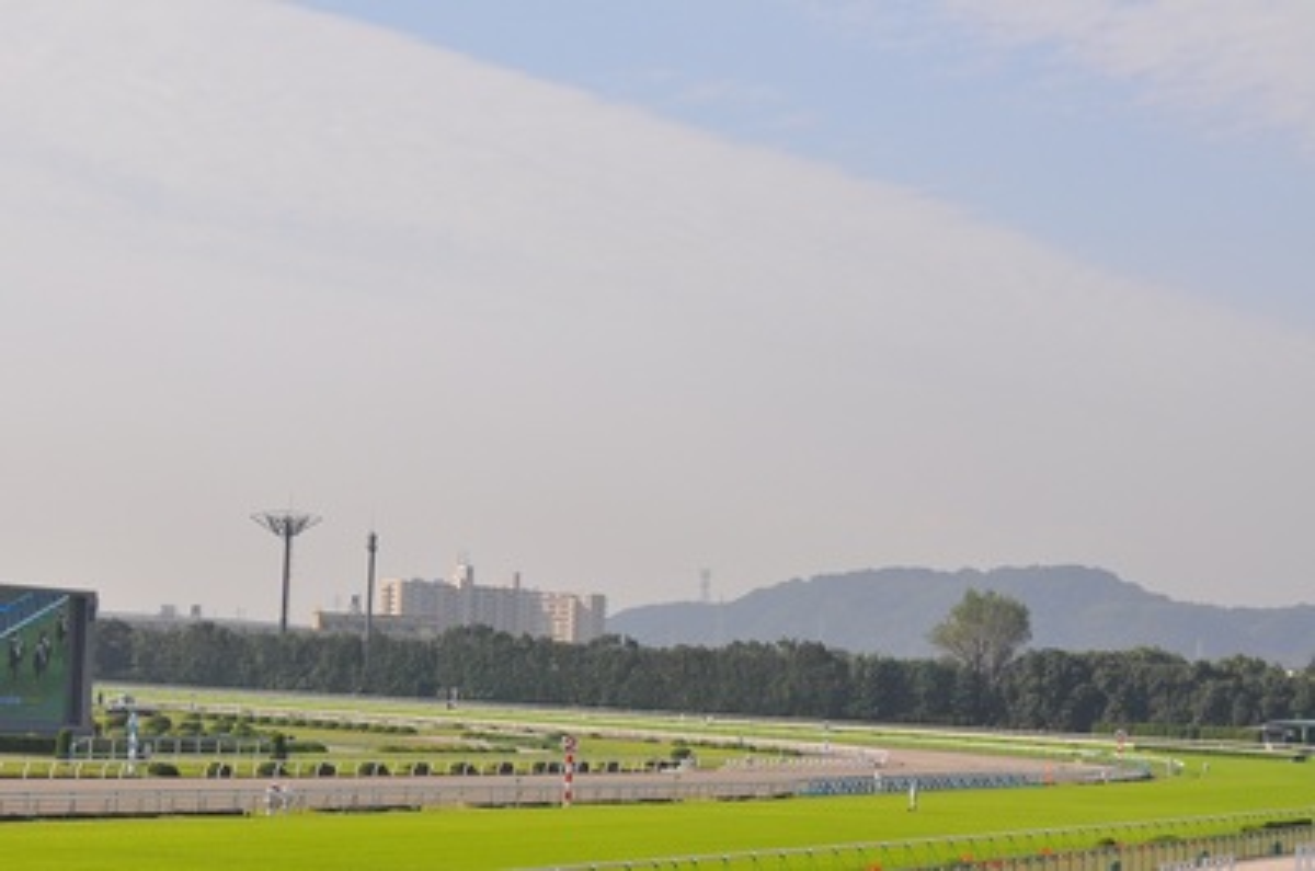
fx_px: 3828
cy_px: 436
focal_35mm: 105
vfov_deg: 13.0
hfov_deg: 19.5
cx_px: 658
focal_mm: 70
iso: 320
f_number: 8
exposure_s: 1/1000
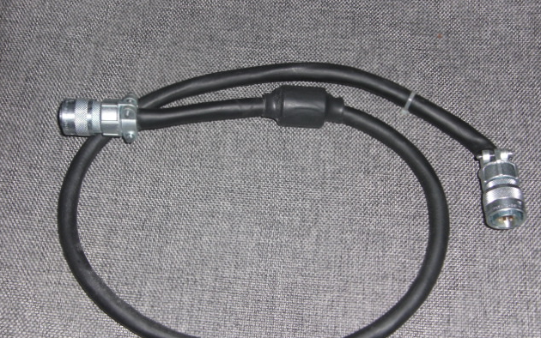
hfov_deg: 47.2
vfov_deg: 30.5
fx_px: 619
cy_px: 191
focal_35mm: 42
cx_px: 273
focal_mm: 6.9
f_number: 3
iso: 100
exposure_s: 1/60
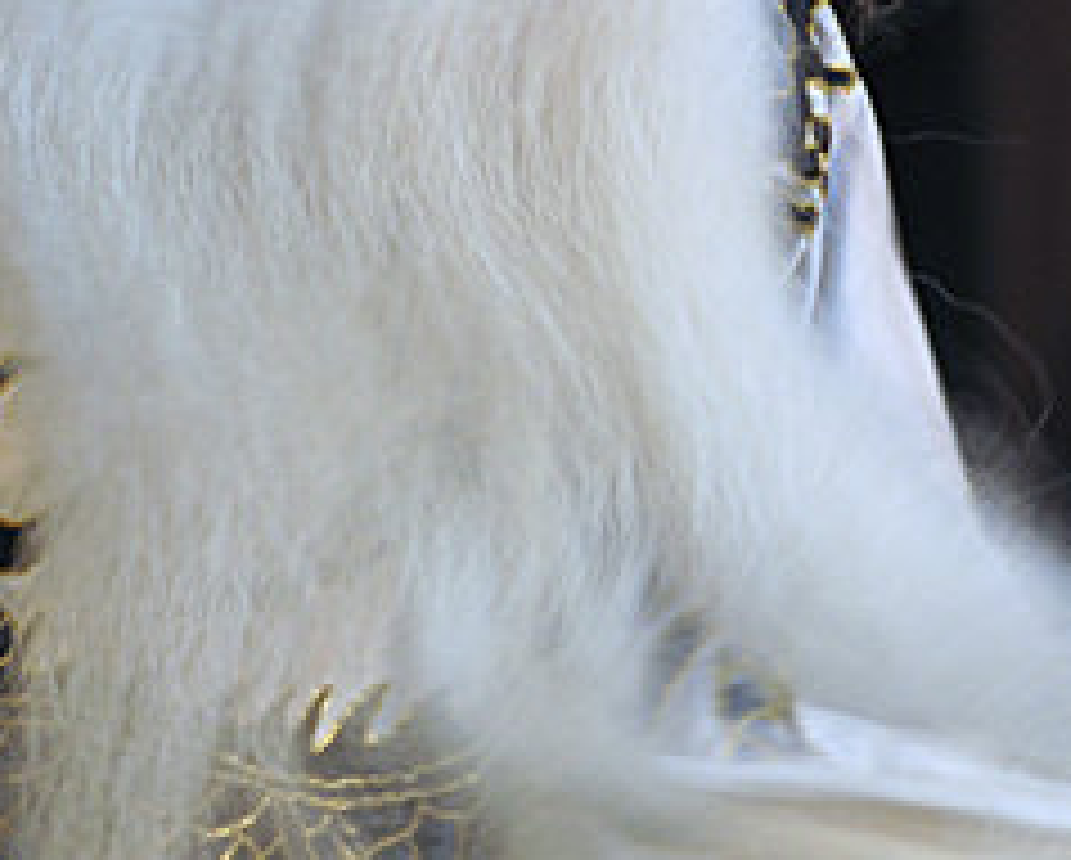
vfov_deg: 2.2
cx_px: 425
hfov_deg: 2.7
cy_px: 108
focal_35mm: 708
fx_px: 22469
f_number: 9
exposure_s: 1/125
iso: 400
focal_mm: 150
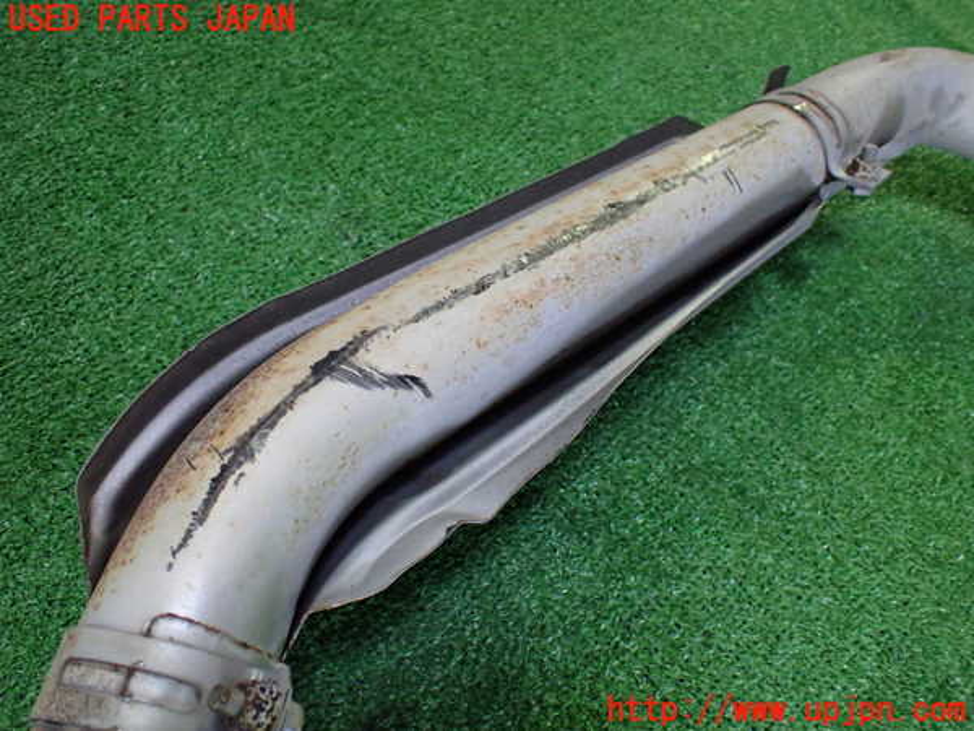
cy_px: 366
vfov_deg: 46.8
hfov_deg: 60.0
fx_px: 844
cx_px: 487
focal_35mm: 30
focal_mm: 5.4
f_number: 2.3
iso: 800
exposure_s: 1/125
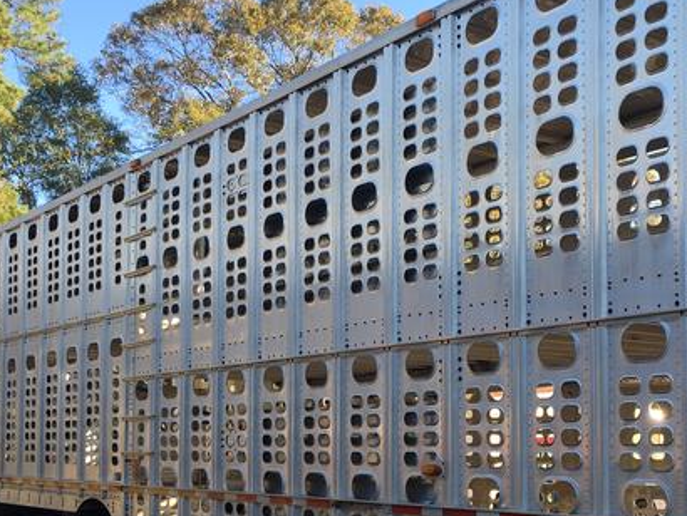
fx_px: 1052
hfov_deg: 35.8
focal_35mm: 53
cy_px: 386
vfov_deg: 27.2
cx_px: 457
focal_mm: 4.15
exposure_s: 1/329
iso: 25
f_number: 2.2
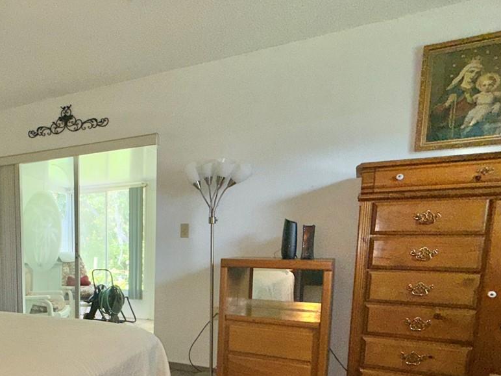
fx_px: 420
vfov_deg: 46.0
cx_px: 89
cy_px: 294
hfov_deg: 56.4
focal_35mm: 29
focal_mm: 2.22
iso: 50
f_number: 2.2
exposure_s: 1/122
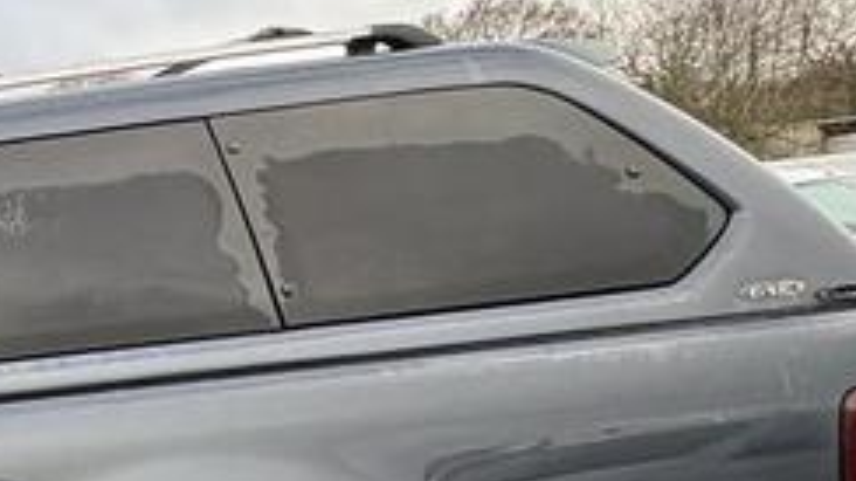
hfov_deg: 26.9
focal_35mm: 56
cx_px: -417
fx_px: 1271
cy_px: 446
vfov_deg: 20.9
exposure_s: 1/99
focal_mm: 2.22
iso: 50
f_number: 2.2
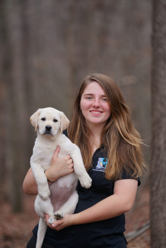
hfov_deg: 7.8
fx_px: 1217
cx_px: 83
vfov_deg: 11.7
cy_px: 124
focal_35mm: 176
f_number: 2.8
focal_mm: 176
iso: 400
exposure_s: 1/800
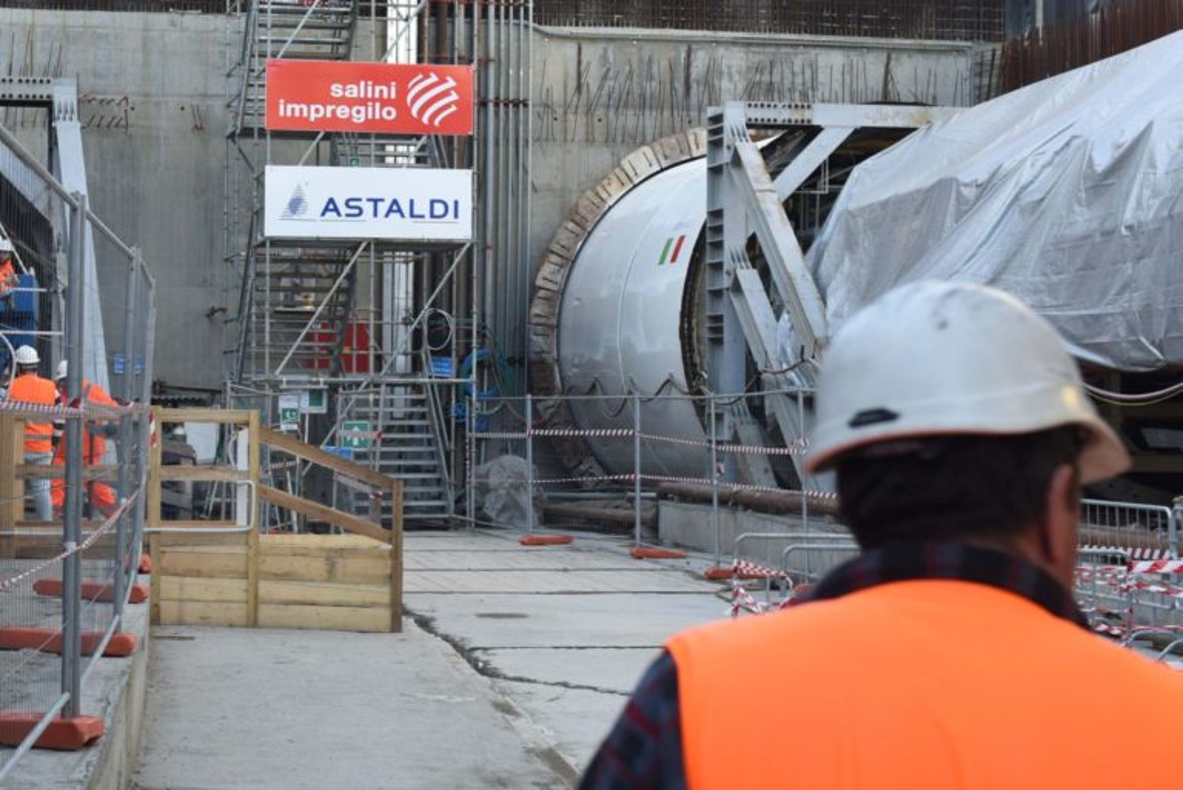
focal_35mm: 40
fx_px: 1315
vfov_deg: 33.4
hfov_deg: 48.4
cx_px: 592
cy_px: 395
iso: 400
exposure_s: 1/250
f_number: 5
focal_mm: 40
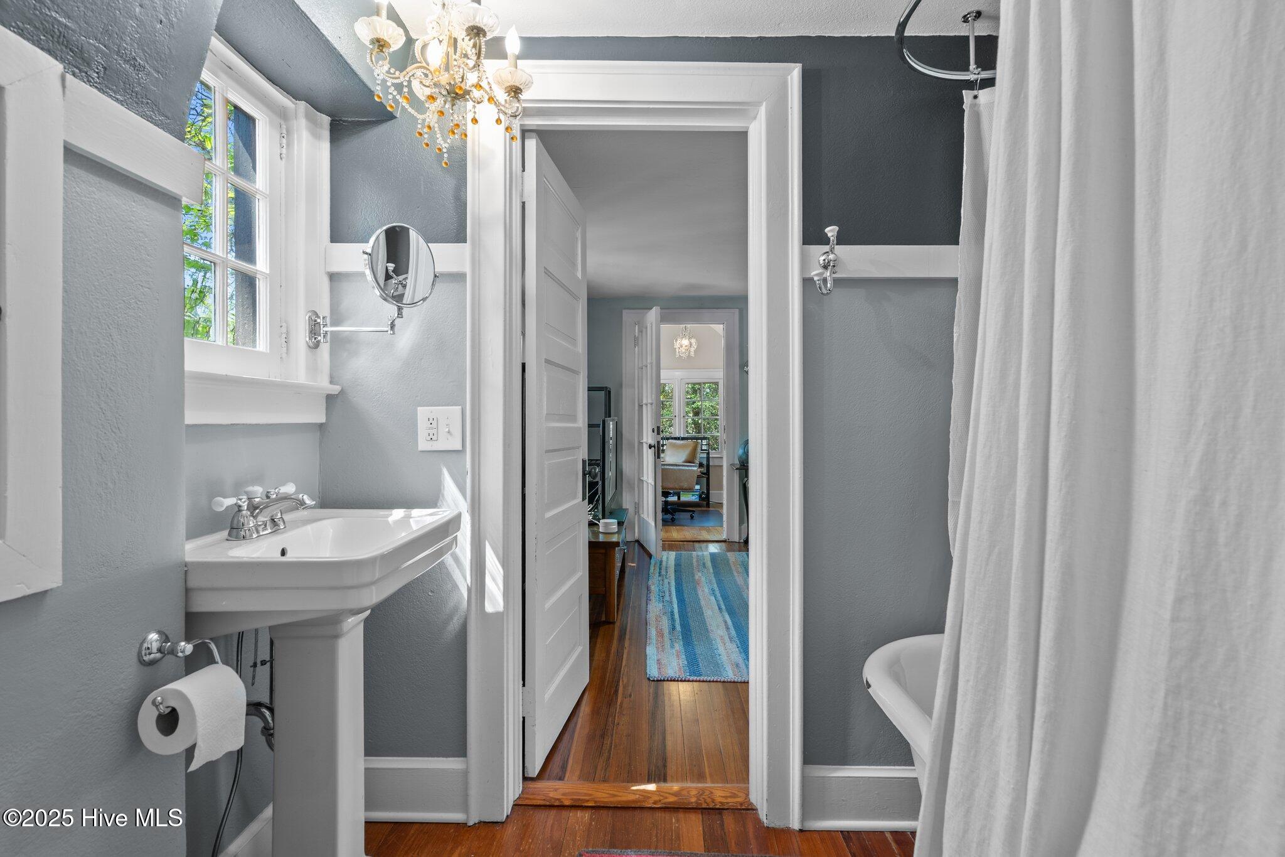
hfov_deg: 96.7
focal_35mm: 16
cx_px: 642
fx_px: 571
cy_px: 428
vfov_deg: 73.7
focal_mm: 16
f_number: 8
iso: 500
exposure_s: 1/2
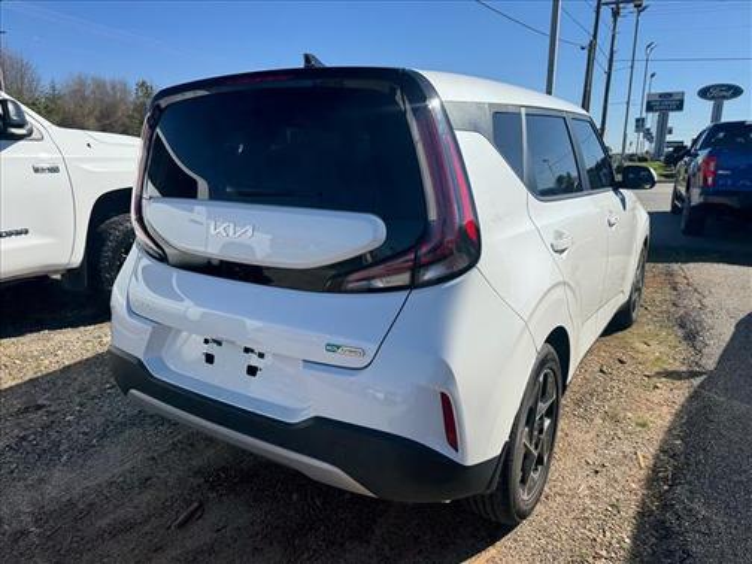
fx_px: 521
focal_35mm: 24
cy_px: 282
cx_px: 376
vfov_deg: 56.8
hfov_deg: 71.6
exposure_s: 1/5348
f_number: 1.78
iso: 80
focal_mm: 6.76
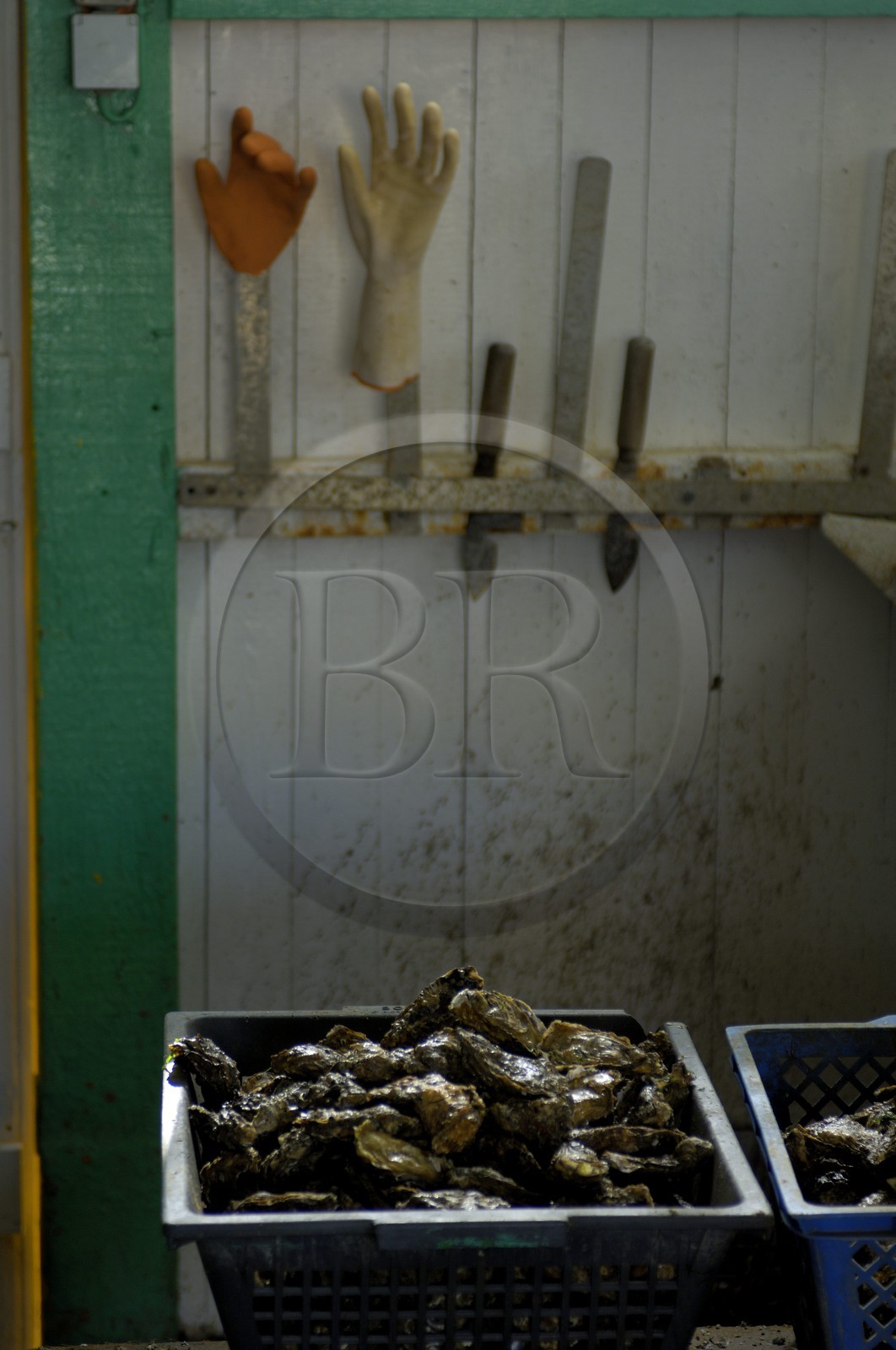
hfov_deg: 13.0
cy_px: 675
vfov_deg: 19.5
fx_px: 3932
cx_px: 448
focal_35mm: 105
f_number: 2.8
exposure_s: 1/100
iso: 100
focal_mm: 70
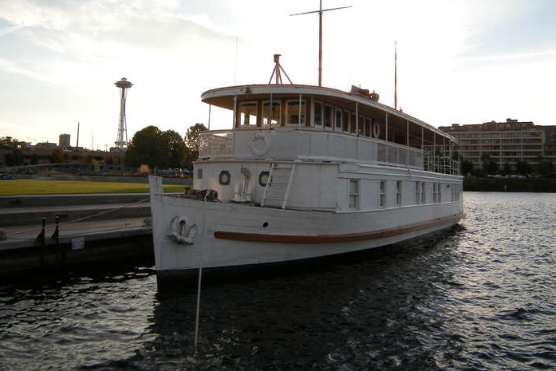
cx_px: 258
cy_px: 153
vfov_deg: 35.9
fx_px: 572
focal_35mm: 37
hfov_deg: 51.8
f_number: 2.9
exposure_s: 1/407
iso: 64
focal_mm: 5.3
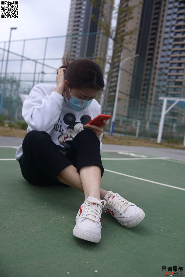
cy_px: 138
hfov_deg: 37.9
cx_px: 92
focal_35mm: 35
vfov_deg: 54.4
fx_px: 270
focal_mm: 35
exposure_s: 1/640
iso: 125
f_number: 5.6
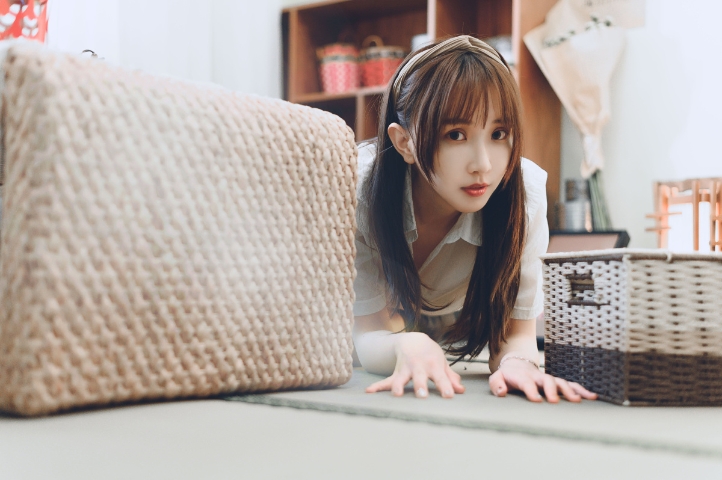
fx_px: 1002
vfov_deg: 26.9
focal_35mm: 50
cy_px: 240
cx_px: 361
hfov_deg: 39.6
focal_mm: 50
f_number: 2.2
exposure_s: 1/80
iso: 1000
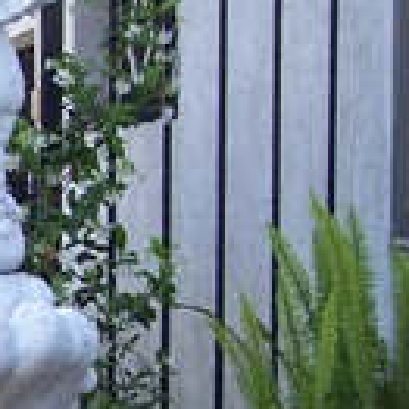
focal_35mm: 224
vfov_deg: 7.8
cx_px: -565
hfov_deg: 7.3
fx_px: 2994
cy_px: 468
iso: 100
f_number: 4
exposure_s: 1/125
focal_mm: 10.7
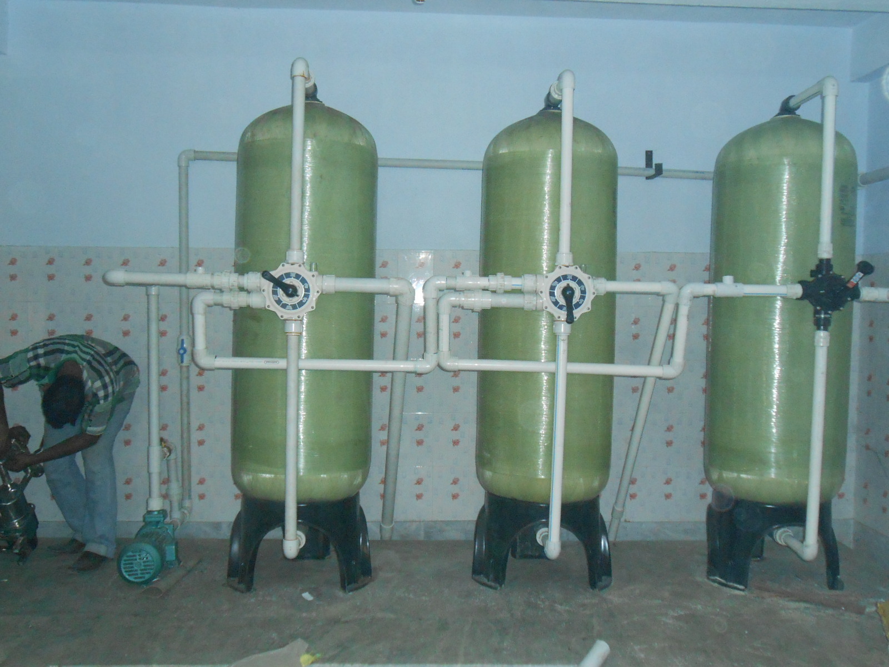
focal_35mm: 34
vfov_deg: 41.8
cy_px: 334
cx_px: 444
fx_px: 873
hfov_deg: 54.0
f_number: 3.9
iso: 500
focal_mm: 6
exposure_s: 1/30
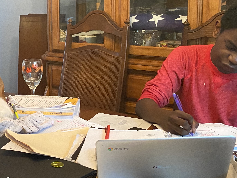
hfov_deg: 29.9
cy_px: 70
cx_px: -1
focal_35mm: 60
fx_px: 411
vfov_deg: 24.4
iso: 400
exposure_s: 1/60
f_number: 1.8
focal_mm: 4.25
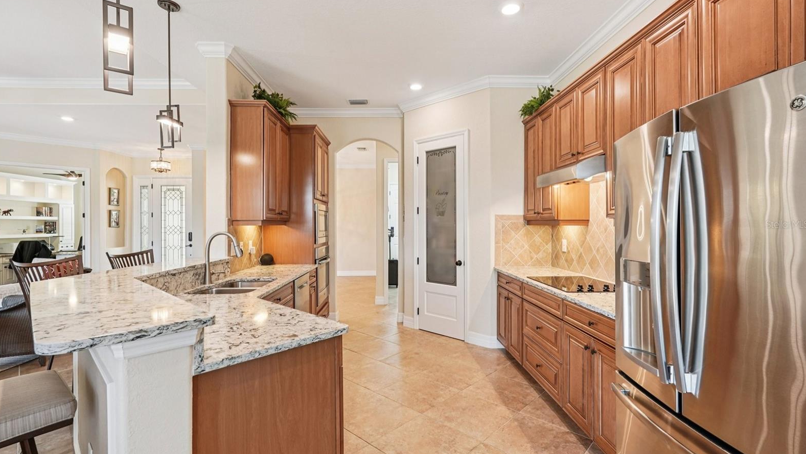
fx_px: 363
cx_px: 402
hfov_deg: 95.9
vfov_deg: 63.9
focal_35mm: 17
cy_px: 224
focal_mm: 16
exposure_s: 1/10
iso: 400
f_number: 8
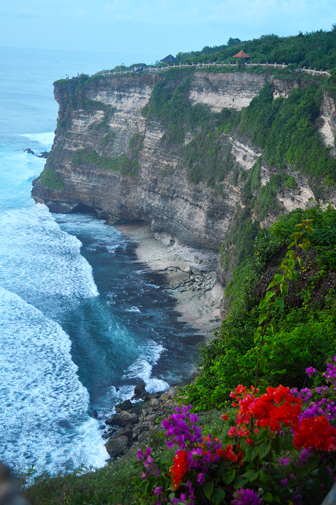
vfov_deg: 41.1
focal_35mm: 48
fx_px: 673
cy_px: 252
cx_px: 168
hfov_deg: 28.0
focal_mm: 32
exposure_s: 1/250
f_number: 4.8
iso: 640
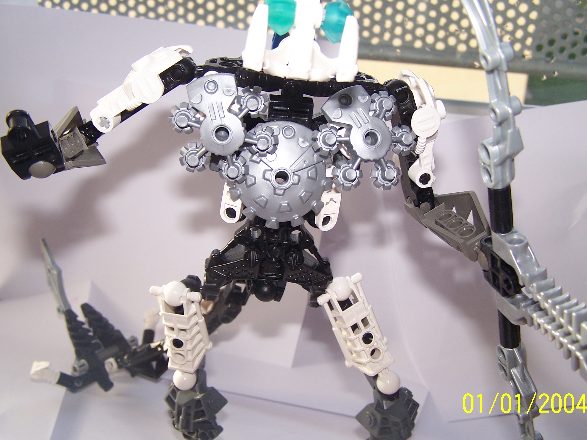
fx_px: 712
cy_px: 225
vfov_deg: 34.3
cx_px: 299
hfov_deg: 44.8
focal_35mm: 42
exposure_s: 1/125
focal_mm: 6.3
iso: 80
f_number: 2.8
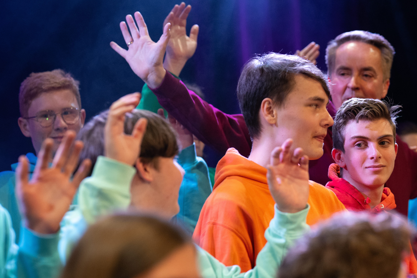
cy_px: 76
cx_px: 378
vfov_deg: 8.6
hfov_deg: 12.7
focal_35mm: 160
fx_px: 1853
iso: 1250
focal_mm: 85
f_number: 2.2
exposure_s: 1/320
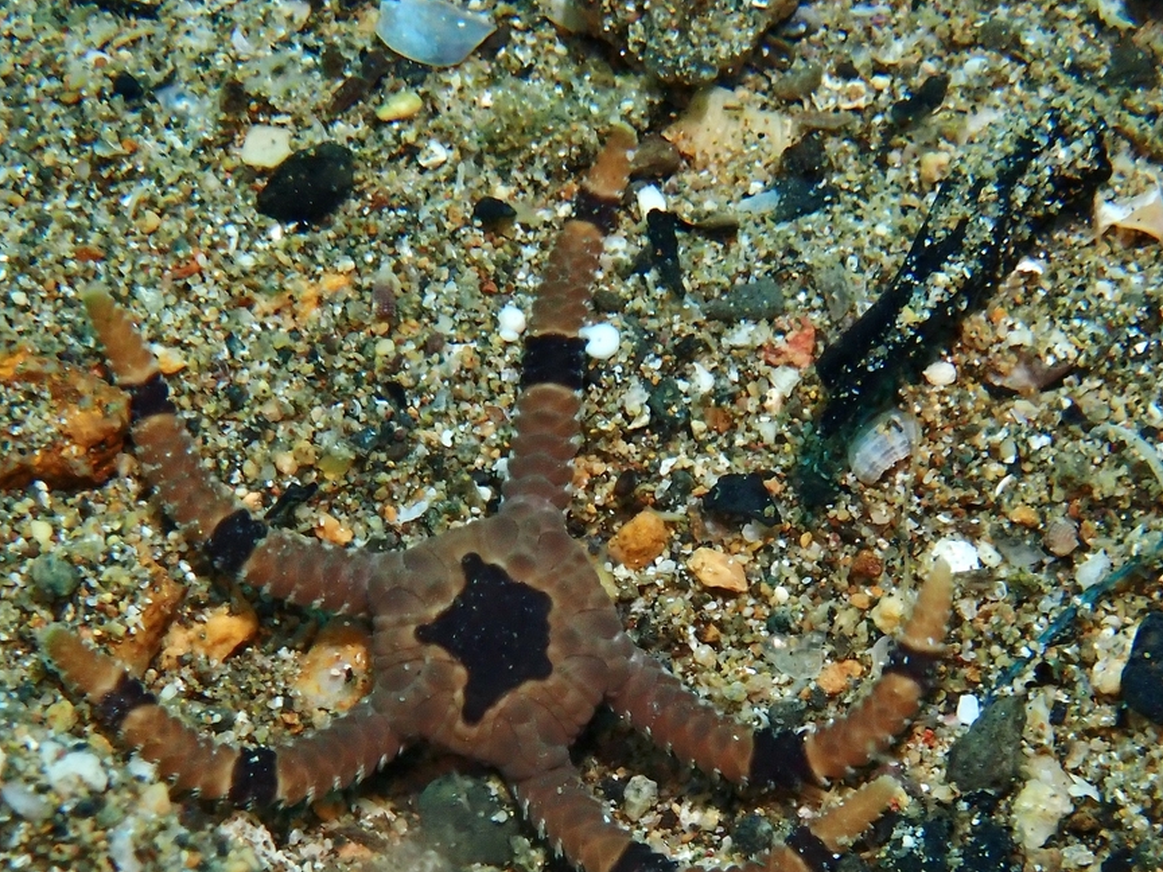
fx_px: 4435
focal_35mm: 132
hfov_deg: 14.9
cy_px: 542
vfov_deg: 11.2
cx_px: 483
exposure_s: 1/320
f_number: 6.3
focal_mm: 18
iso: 200
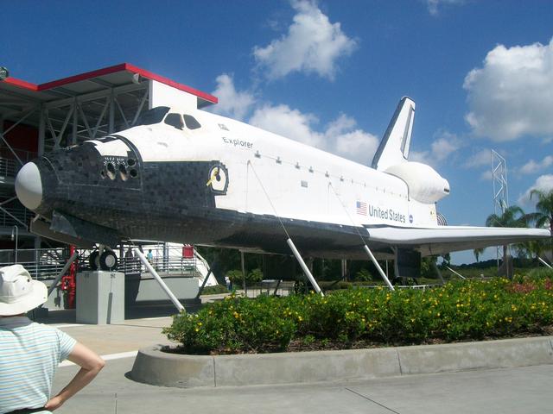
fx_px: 575
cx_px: 276
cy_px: 207
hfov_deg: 51.4
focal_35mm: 36
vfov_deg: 39.7
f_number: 4.8
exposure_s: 1/800
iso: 64
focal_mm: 6
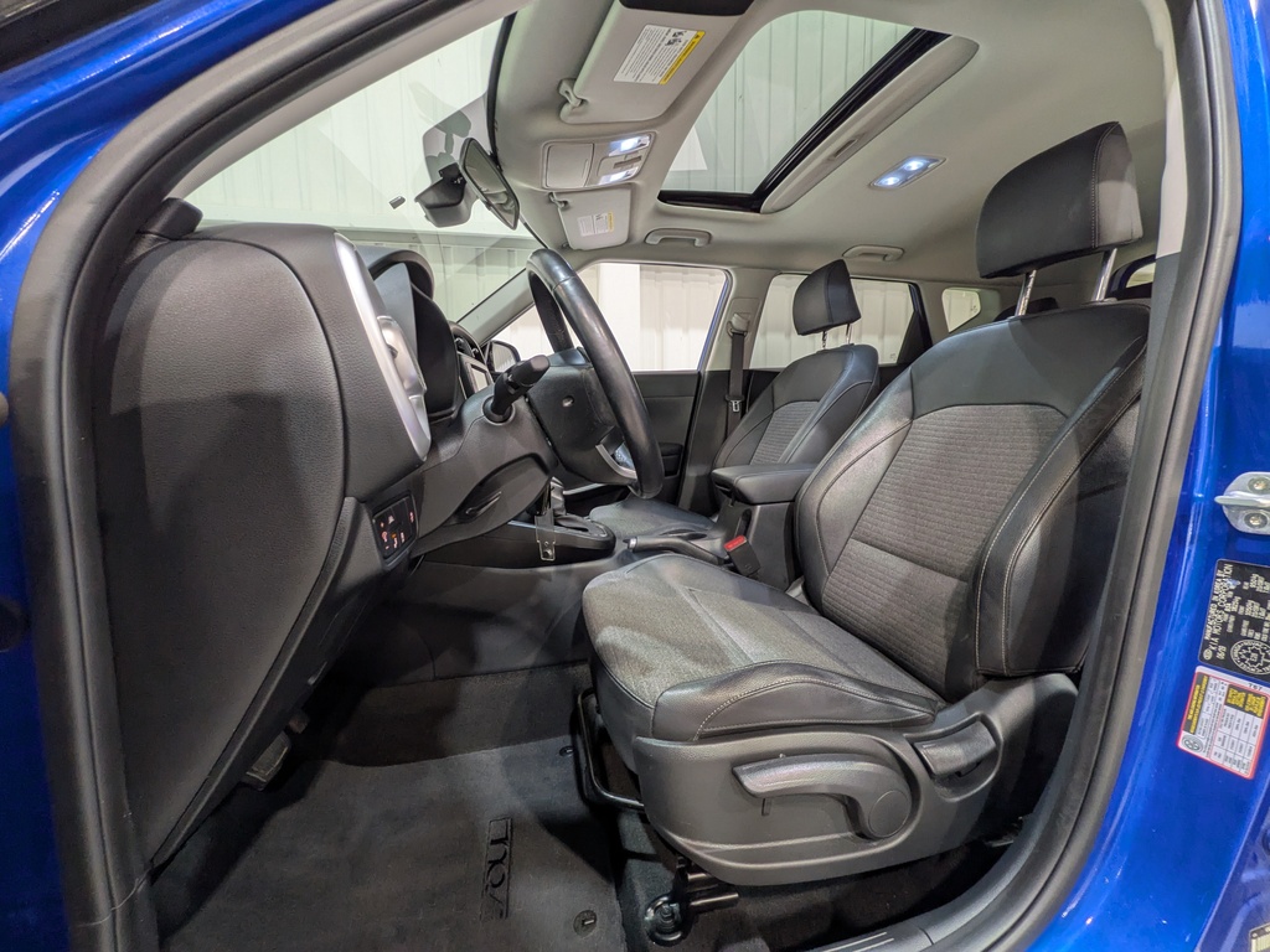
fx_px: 514
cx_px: 635
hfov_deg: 102.1
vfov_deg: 85.7
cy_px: 476
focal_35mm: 14
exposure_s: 1/24
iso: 64
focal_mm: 1.83
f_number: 2.2
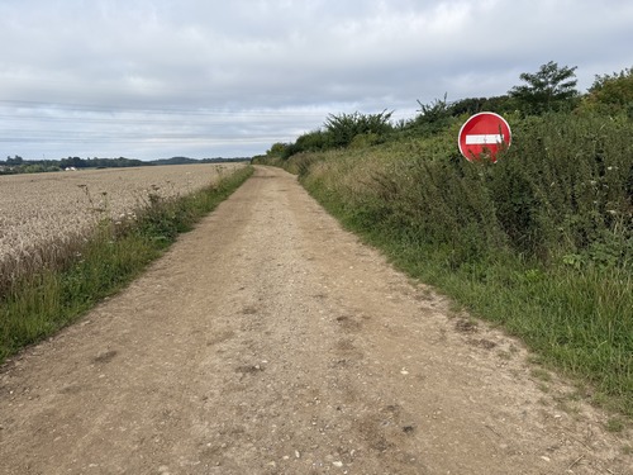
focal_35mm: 24
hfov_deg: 71.6
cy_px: 238
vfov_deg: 56.8
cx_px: 316
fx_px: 439
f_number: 1.78
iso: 80
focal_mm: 6.76
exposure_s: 1/2370
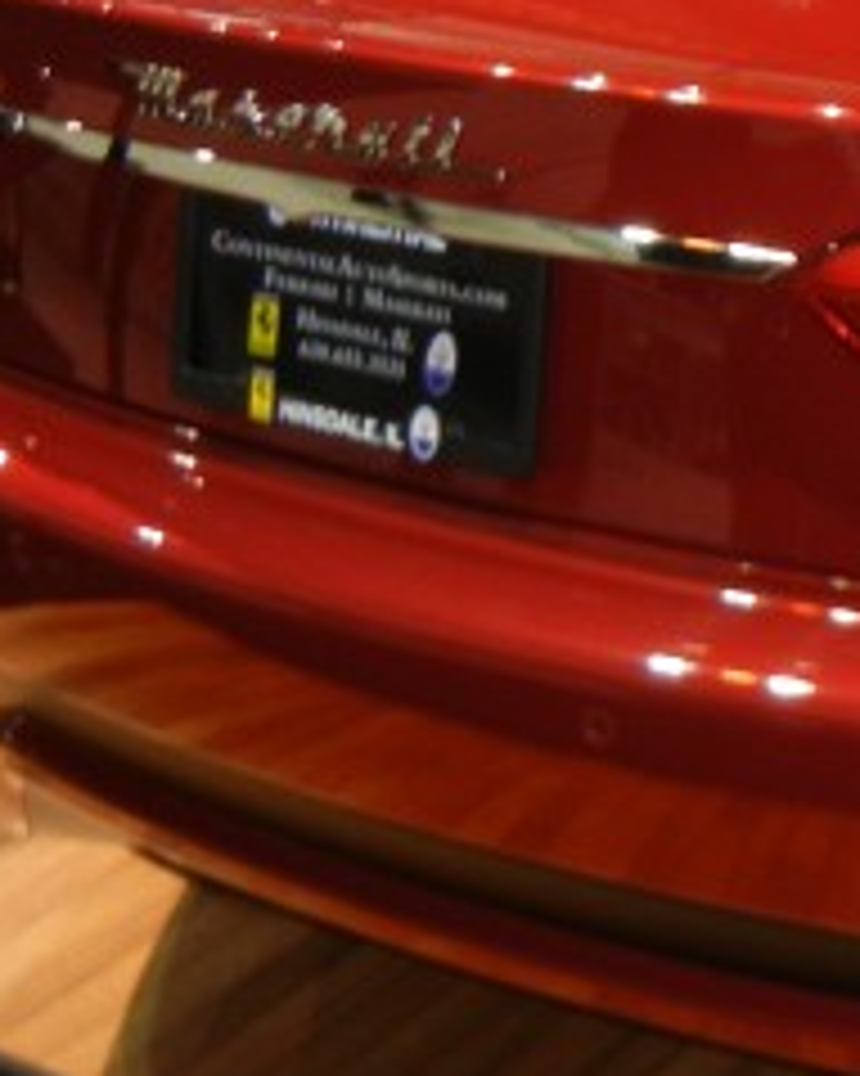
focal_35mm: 98
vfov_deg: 18.9
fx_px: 3120
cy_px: -45
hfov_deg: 14.5
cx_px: 1328
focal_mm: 5.4
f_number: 3.5
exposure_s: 1/30
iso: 200
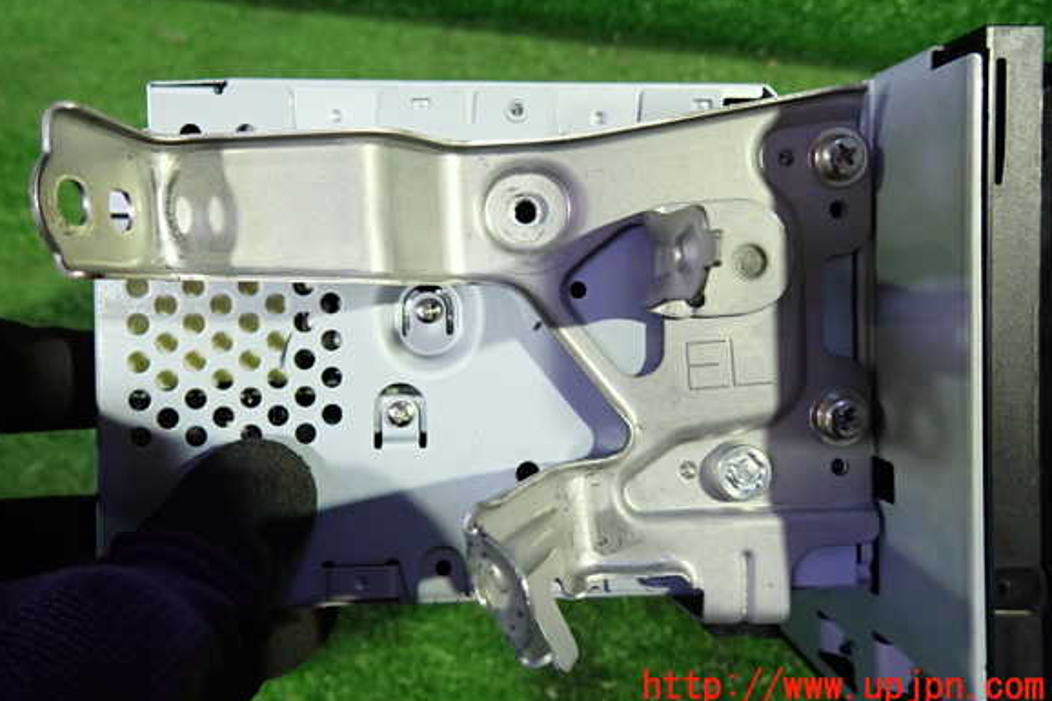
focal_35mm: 27
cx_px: 508
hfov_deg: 67.4
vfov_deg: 47.8
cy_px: 300
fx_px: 789
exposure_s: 1/30
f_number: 2
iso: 400
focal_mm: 4.5
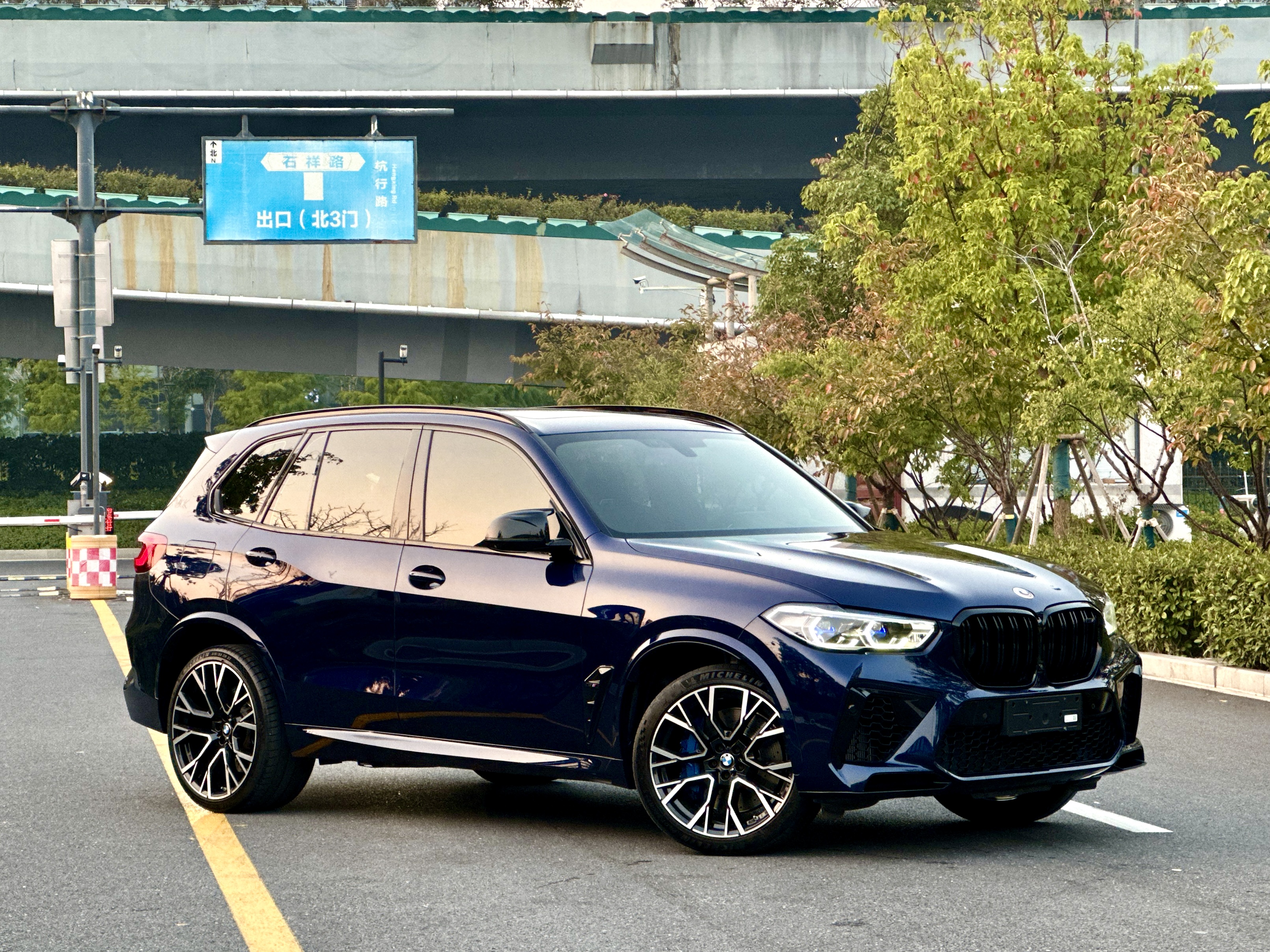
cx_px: 635
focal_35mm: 77
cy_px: 476
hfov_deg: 25.3
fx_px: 2825
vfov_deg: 19.1
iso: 250
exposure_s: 1/103
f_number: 2.8
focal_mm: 9
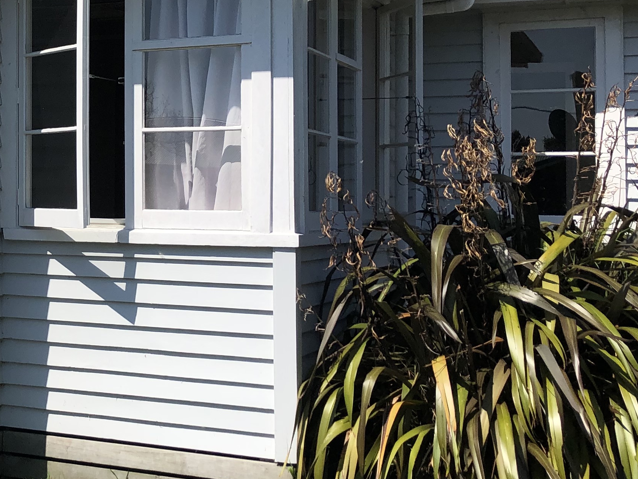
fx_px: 1235
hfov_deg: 27.0
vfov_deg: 21.8
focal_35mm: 67
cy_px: 145
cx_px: -32
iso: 25
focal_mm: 3.99
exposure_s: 1/3690
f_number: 1.8
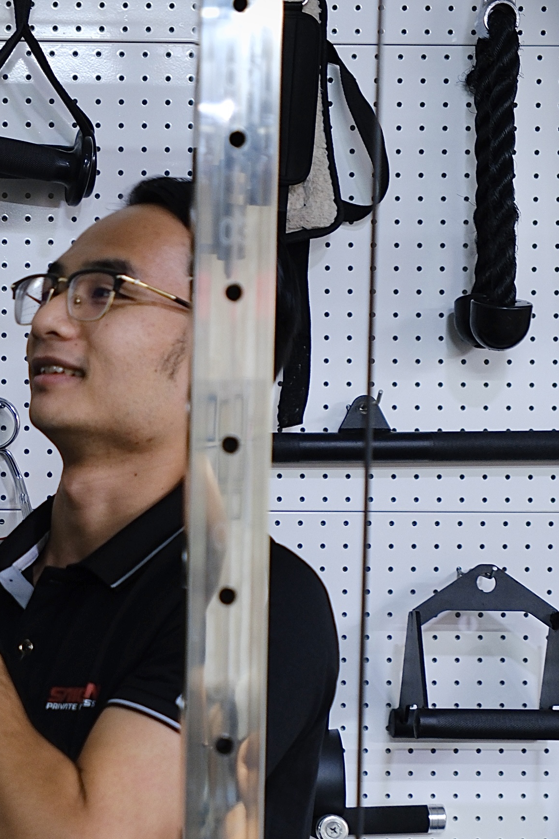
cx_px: 123
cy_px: 555
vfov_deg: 21.6
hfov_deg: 14.5
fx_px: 2189
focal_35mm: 94
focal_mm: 34.9
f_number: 2.8
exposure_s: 1/40
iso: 800
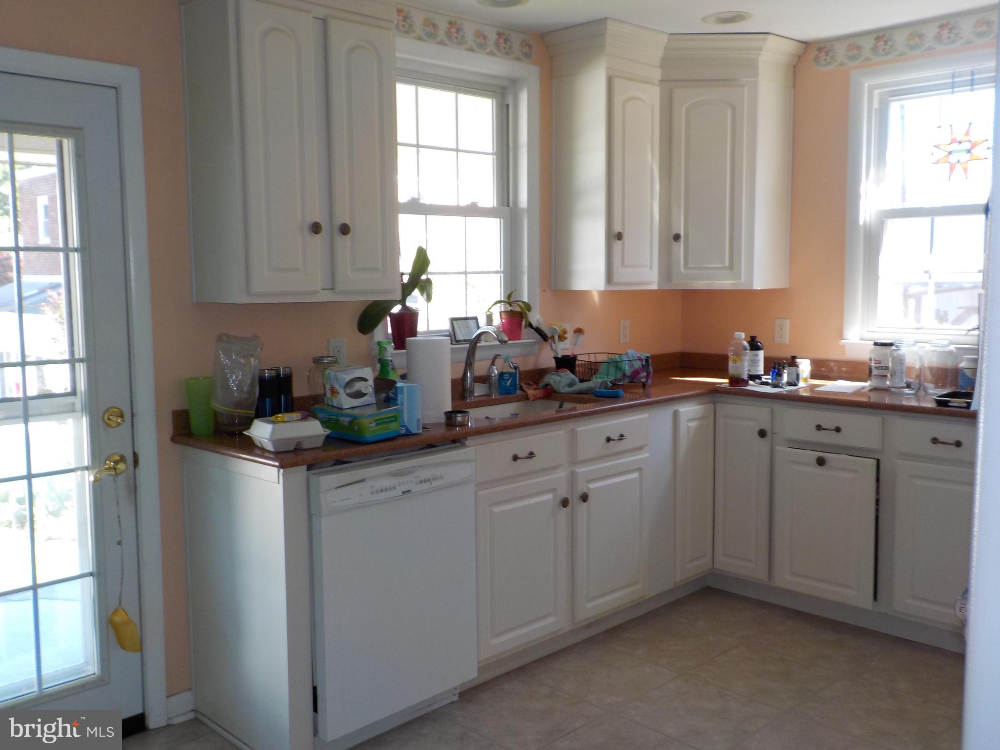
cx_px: 500
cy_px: 375
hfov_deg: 60.0
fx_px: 867
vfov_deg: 46.8
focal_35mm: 30
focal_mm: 4.1
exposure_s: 1/40
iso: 125
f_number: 3.3
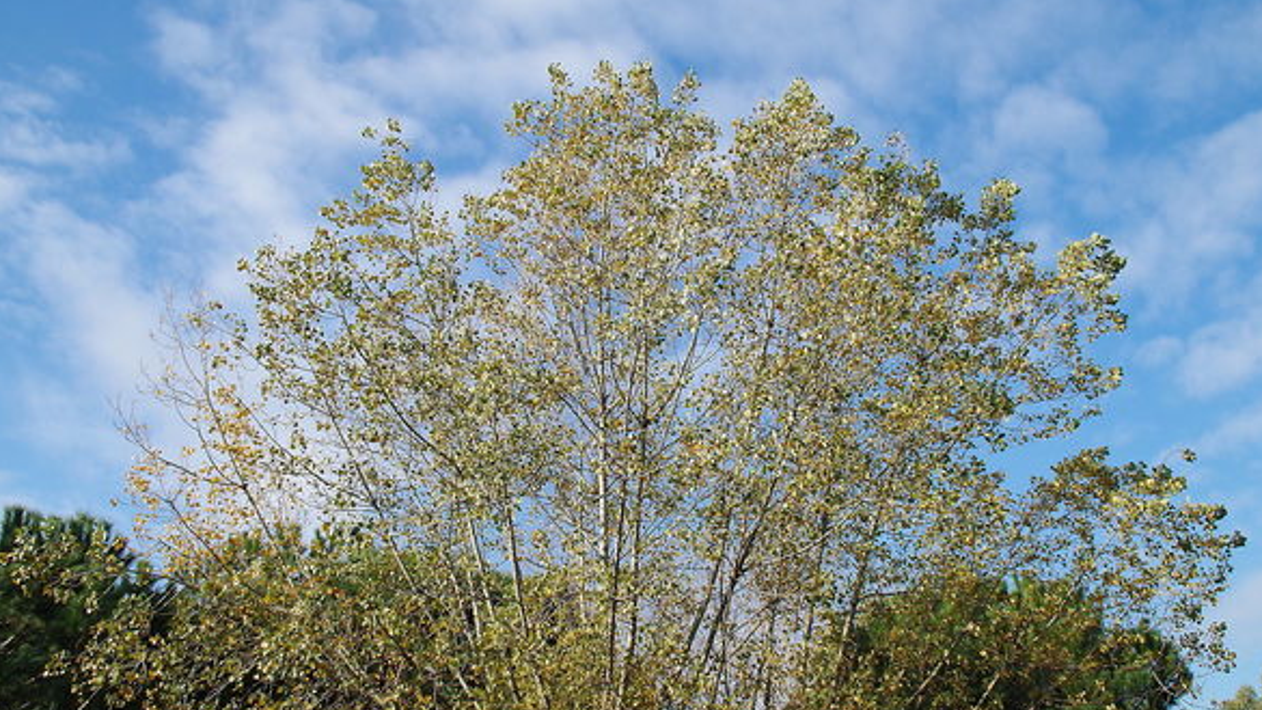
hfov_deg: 45.5
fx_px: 1506
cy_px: 387
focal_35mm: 45
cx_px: 641
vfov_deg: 26.5
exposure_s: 1/250
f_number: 7.1
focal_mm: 28
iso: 100
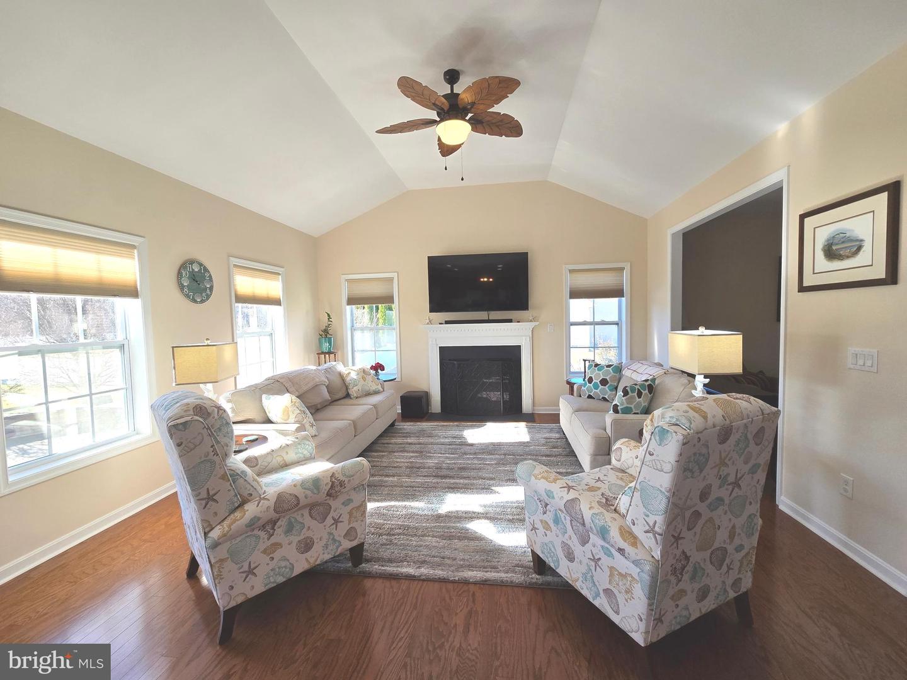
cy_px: 340
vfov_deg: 89.9
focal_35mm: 13
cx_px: 454
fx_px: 341
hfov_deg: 106.2
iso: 50
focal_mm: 2.2
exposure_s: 1/166
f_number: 2.2
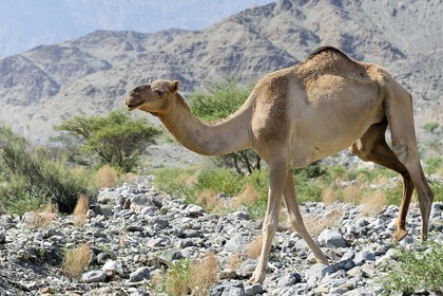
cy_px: 148
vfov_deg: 11.0
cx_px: 222
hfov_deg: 16.4
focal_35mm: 125
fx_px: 1538
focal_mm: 125
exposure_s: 1/500
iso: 200
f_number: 7.1
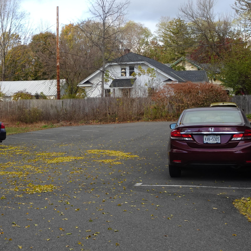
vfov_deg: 30.5
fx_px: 459
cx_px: 63
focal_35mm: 56
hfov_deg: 30.1
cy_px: 97
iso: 80
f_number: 4
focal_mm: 6.08
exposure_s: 1/125
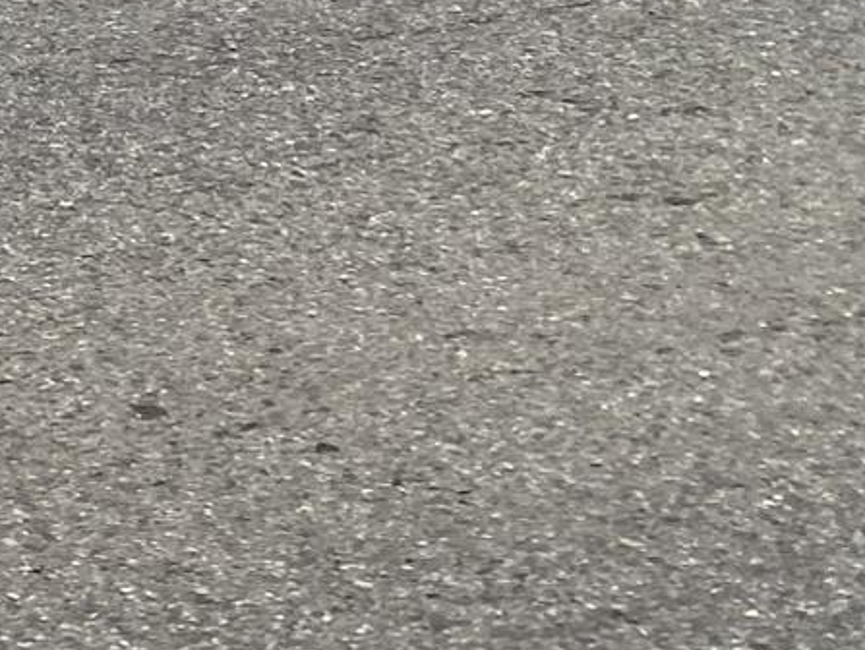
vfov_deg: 11.2
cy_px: -702
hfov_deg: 13.7
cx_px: -942
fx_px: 2976
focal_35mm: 119
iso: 32
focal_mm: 4.25
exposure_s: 1/588
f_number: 1.8
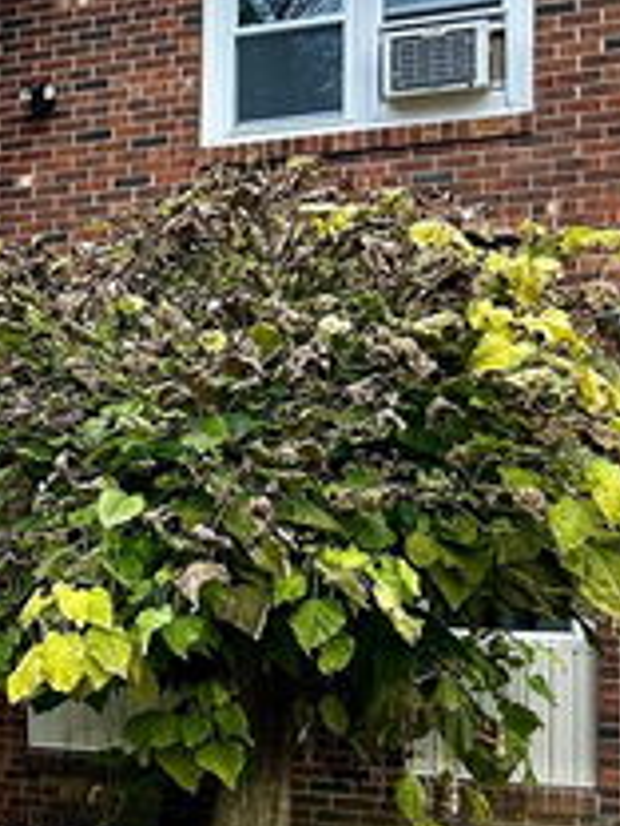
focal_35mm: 64
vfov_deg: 30.2
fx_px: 1528
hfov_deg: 21.1
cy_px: 500
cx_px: -159
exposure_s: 1/99
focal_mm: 5.7
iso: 125
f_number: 1.5
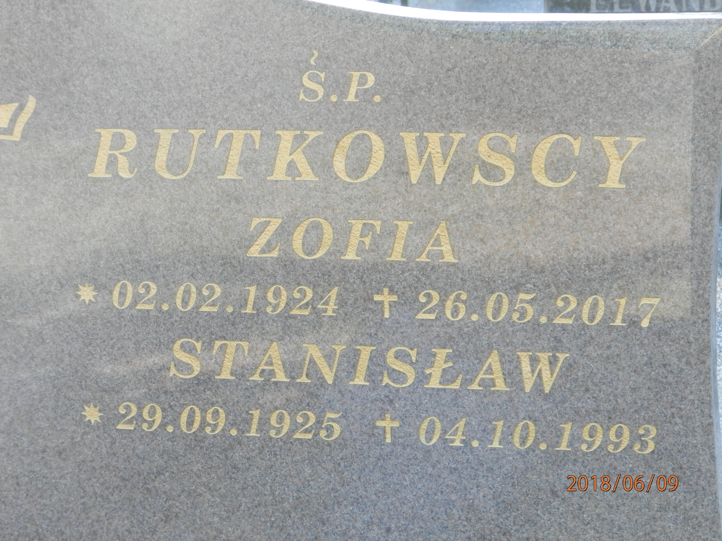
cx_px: 361
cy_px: 270
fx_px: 2753
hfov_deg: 14.9
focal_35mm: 132
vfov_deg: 11.2
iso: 200
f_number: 4.7
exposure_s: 1/50
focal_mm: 23.6
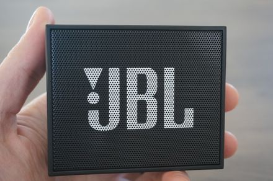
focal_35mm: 50
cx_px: 136
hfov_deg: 40.0
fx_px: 375
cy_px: 90
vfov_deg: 27.2
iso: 1600
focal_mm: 33
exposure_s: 1/60
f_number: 5
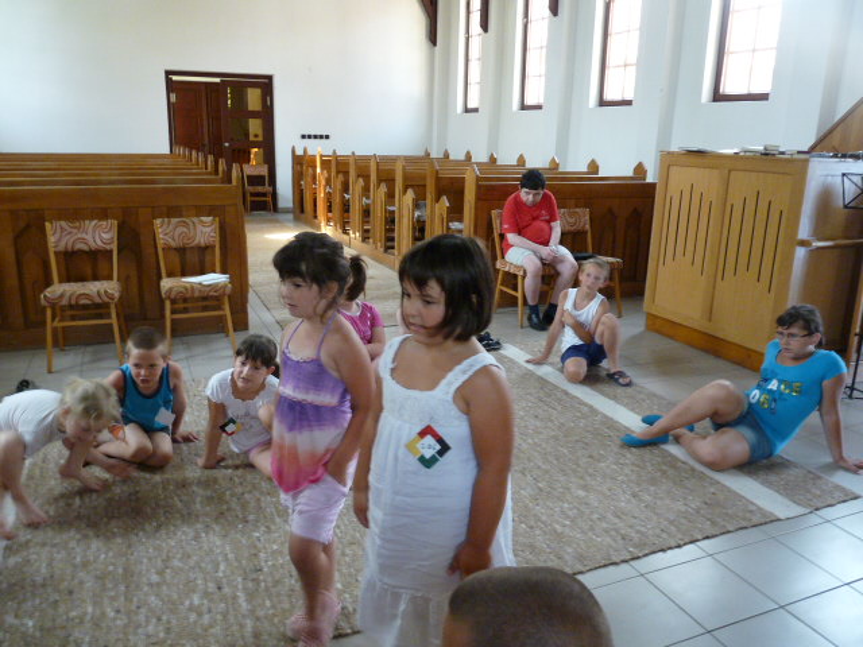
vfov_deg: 51.4
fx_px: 673
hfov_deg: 65.3
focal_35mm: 27
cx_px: 432
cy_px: 324
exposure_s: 1/13
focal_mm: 4.8
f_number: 2.8
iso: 400
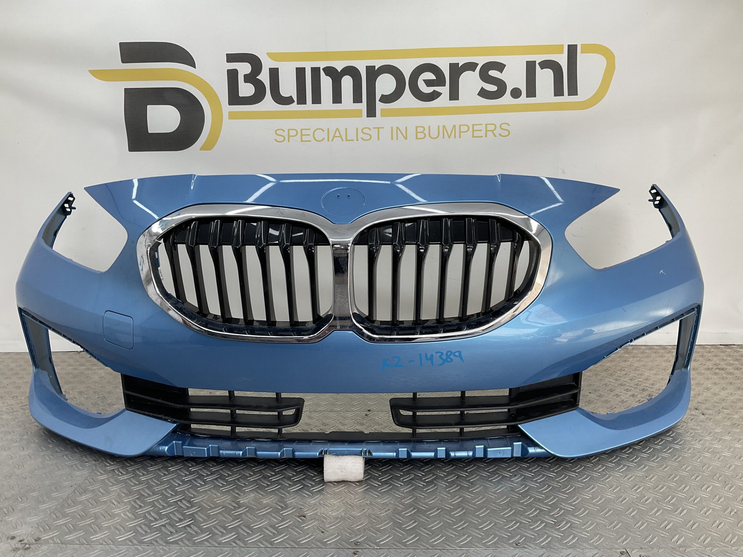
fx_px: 622
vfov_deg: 48.2
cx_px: 372
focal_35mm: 29
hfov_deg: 61.7
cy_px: 278
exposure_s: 1/158
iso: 16
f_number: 1.8
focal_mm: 3
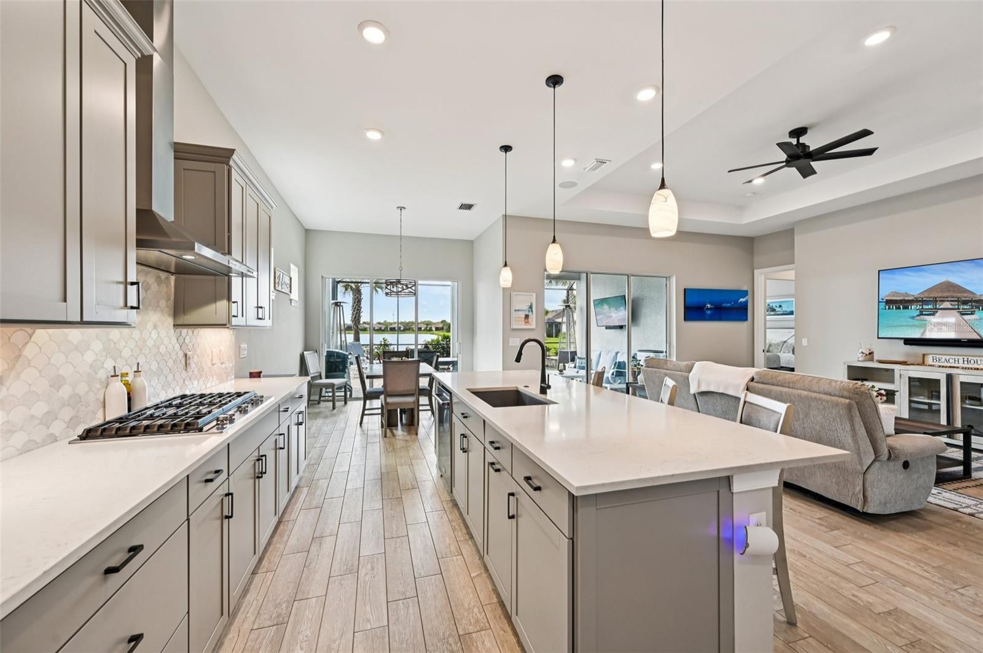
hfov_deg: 104.3
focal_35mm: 14
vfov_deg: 81.1
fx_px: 382
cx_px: 492
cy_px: 326
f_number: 8
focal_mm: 14
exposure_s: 1/50
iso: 400
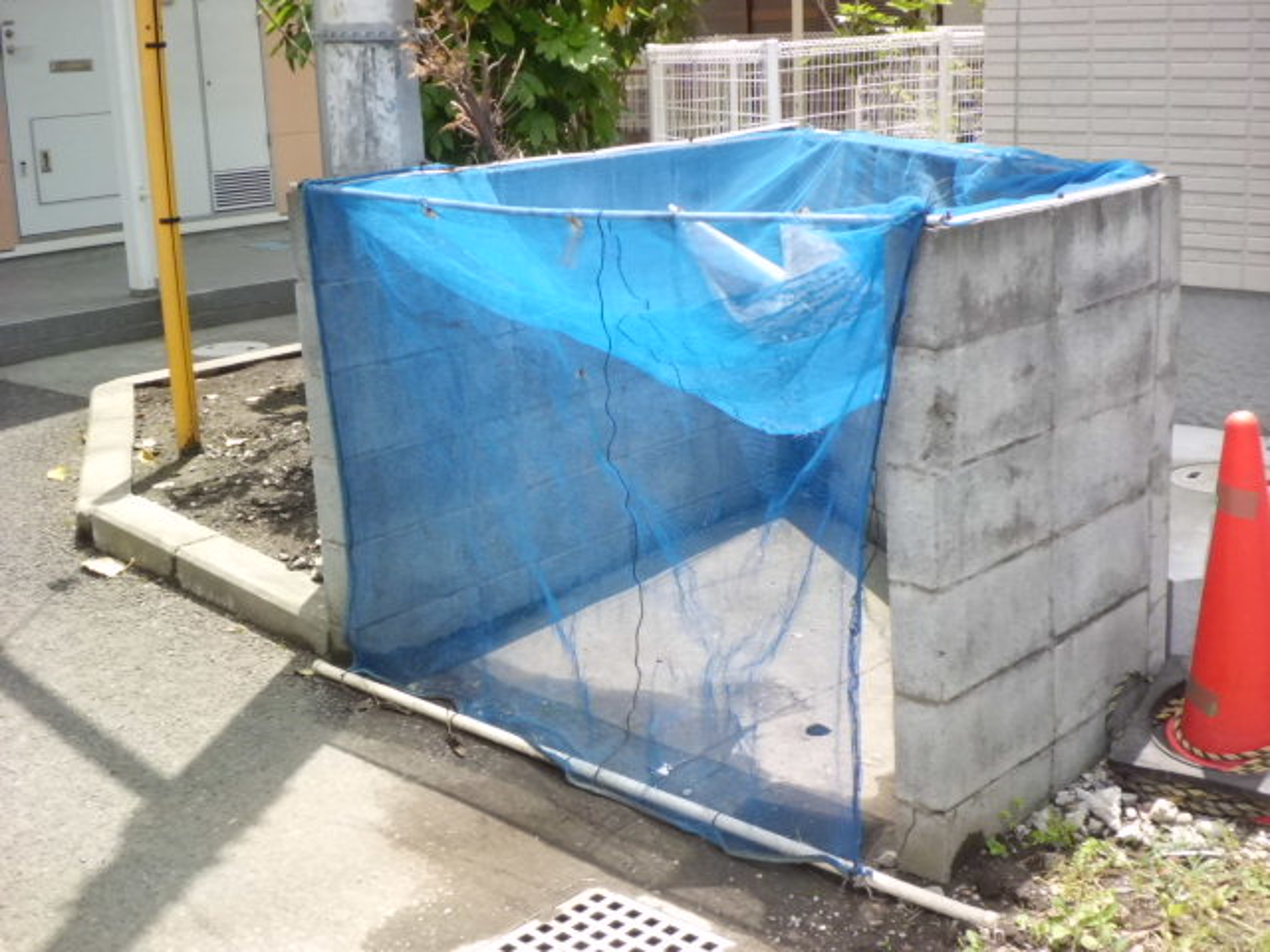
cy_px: 476
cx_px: 635
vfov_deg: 30.9
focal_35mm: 47
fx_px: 1724
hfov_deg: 40.4
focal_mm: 8.3
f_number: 3.4
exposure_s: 1/1000
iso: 200
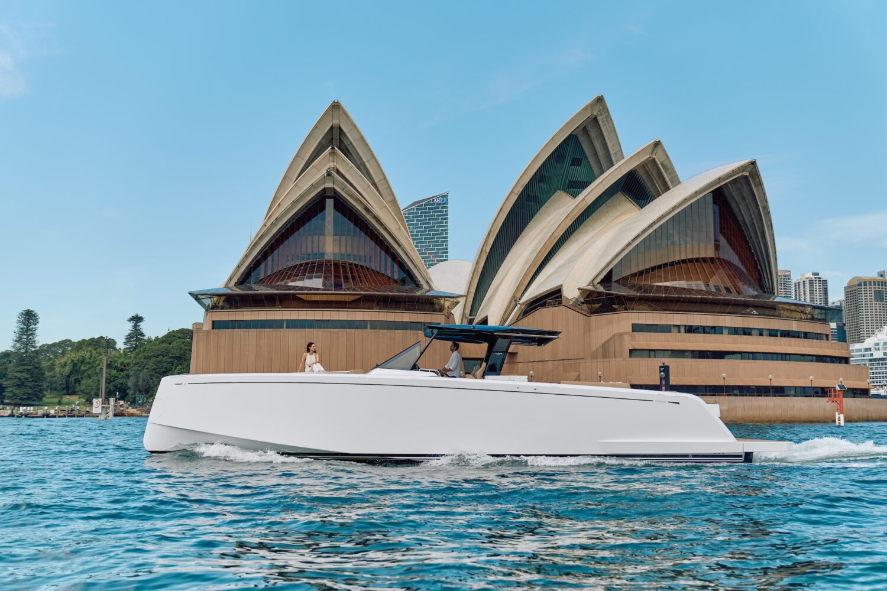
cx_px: 444
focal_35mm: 38
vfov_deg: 35.1
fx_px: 936
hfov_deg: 50.7
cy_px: 296
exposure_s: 1/1250
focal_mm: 38
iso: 100
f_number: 3.2
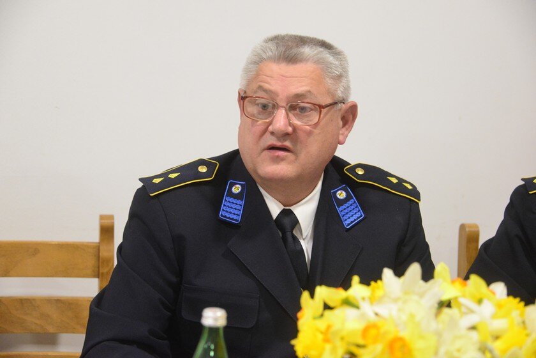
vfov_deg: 15.2
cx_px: 268
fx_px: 1340
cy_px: 179
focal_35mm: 90
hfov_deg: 22.6
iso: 6400
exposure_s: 1/60
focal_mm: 90
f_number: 5.3
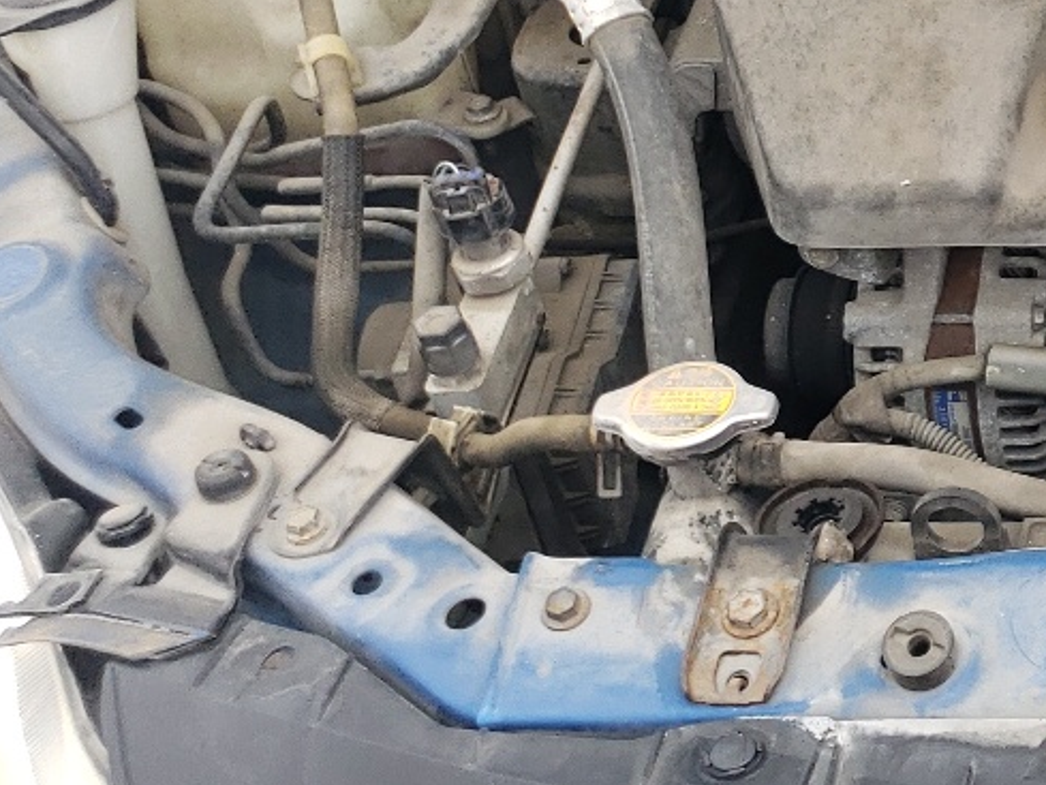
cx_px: 1656
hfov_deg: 19.5
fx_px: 2569
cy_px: 26
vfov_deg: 17.0
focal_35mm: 85
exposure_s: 1/769
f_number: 1.5
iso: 50
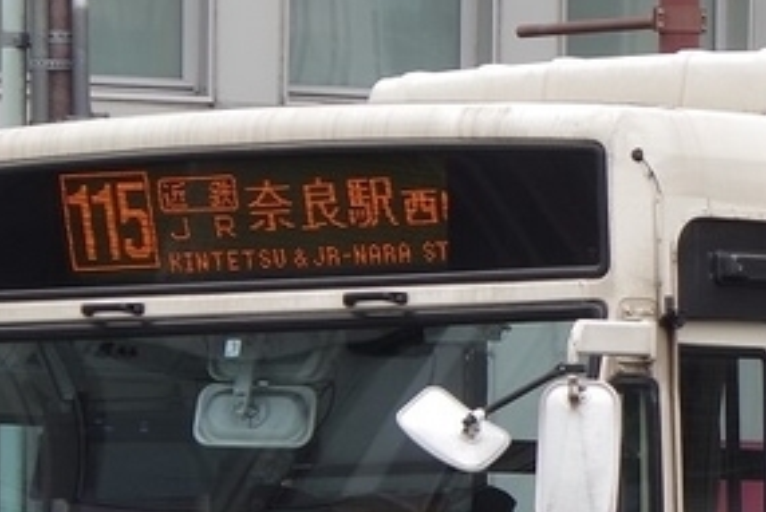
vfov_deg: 3.2
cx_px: 1261
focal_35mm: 428
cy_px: 633
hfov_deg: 4.8
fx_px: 9111
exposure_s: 1/125
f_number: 9
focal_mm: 68
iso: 200
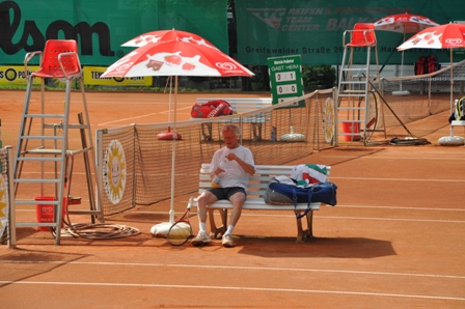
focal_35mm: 158
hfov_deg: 13.0
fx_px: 2033
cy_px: 154
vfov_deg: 8.7
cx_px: 232
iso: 200
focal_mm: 105
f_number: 10
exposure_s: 1/400
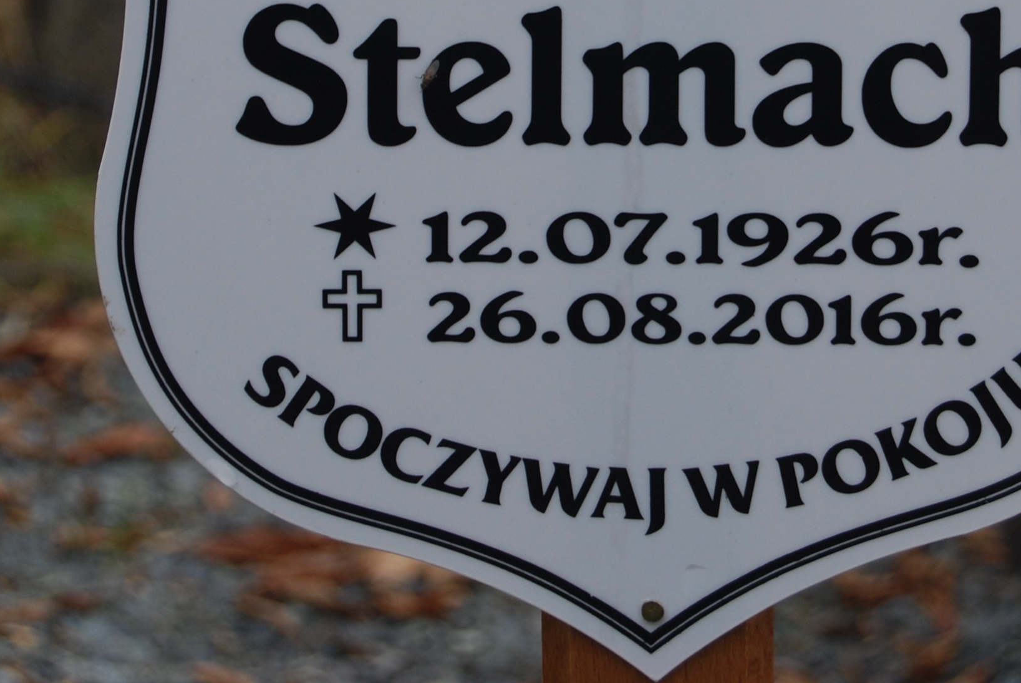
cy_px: -124
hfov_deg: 10.5
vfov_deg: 7.0
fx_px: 5542
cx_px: 636
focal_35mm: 195
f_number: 5.6
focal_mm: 55
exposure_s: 1/125
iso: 160
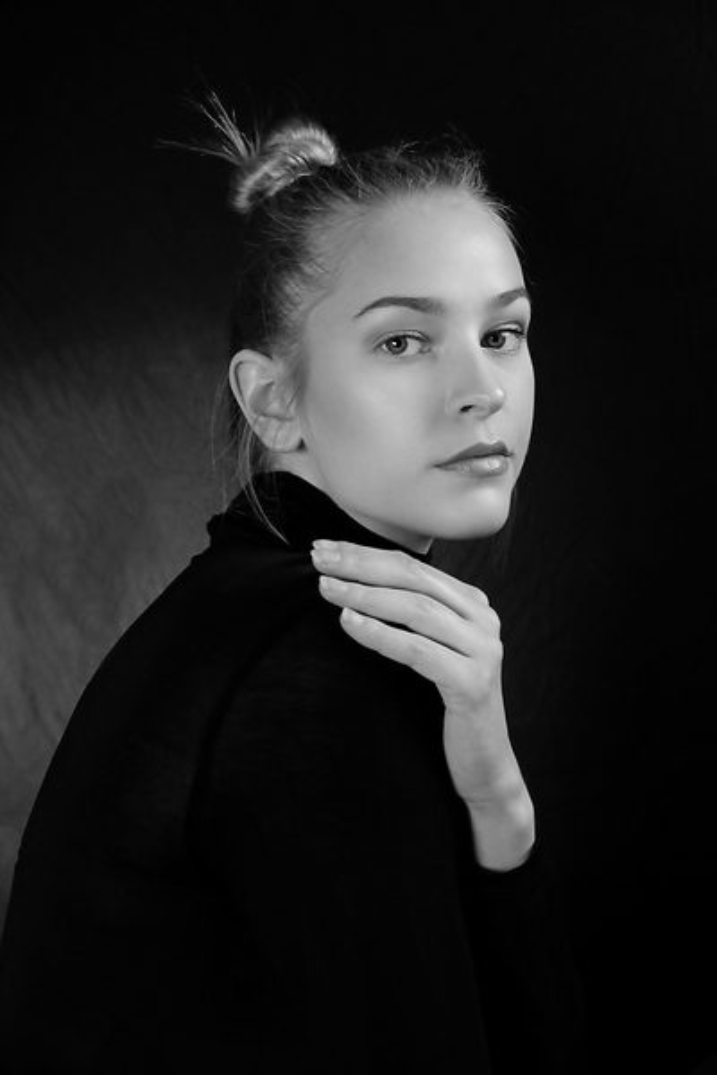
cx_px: 358
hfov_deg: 25.5
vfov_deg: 37.5
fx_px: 1583
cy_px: 538
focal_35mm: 53
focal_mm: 35
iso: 3200
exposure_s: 1/160
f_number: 5.6
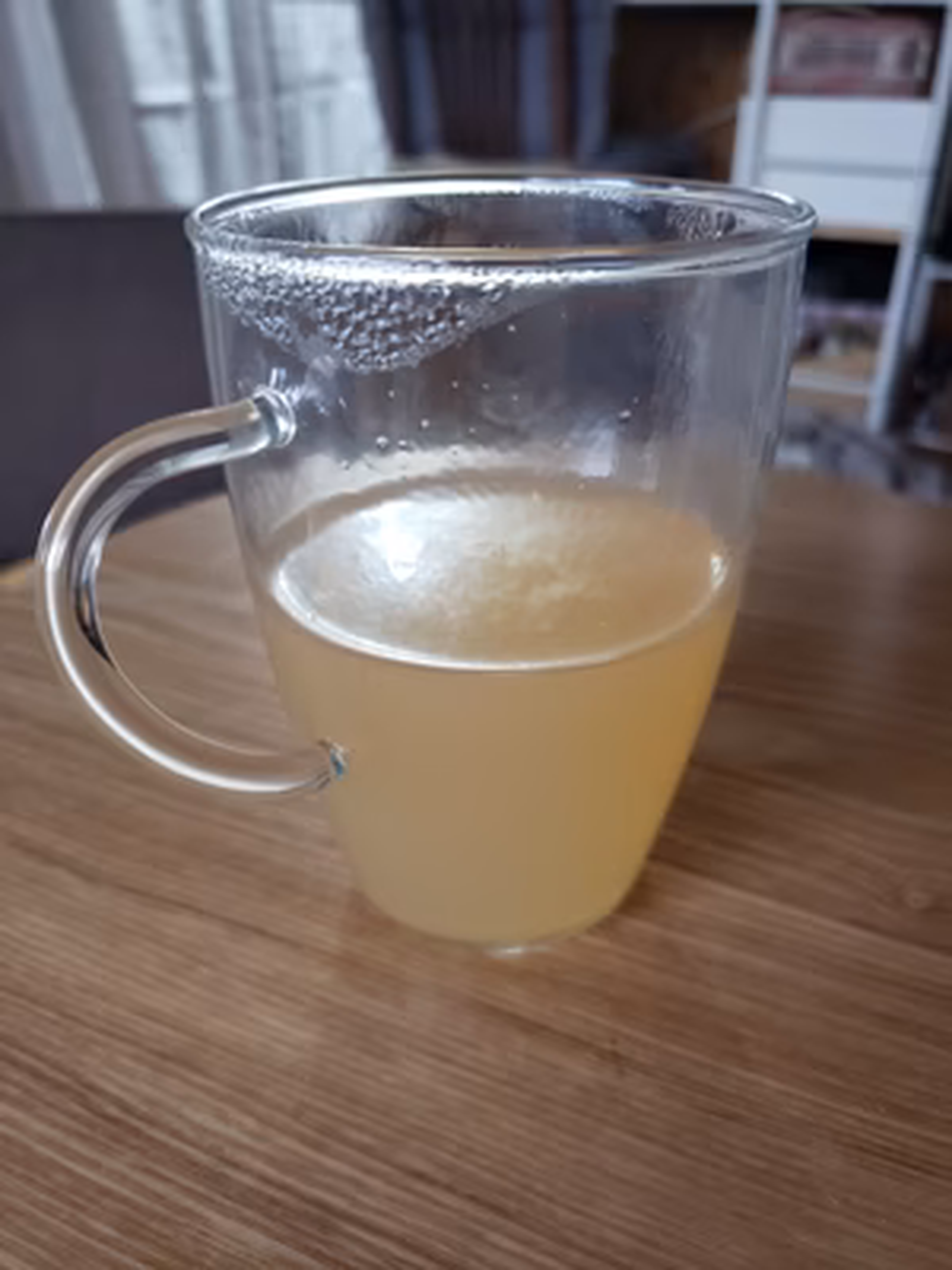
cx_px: 476
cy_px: 635
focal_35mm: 26
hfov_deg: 53.1
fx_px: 953
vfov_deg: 67.3
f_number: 1.5
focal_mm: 4.3
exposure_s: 1/15
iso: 250
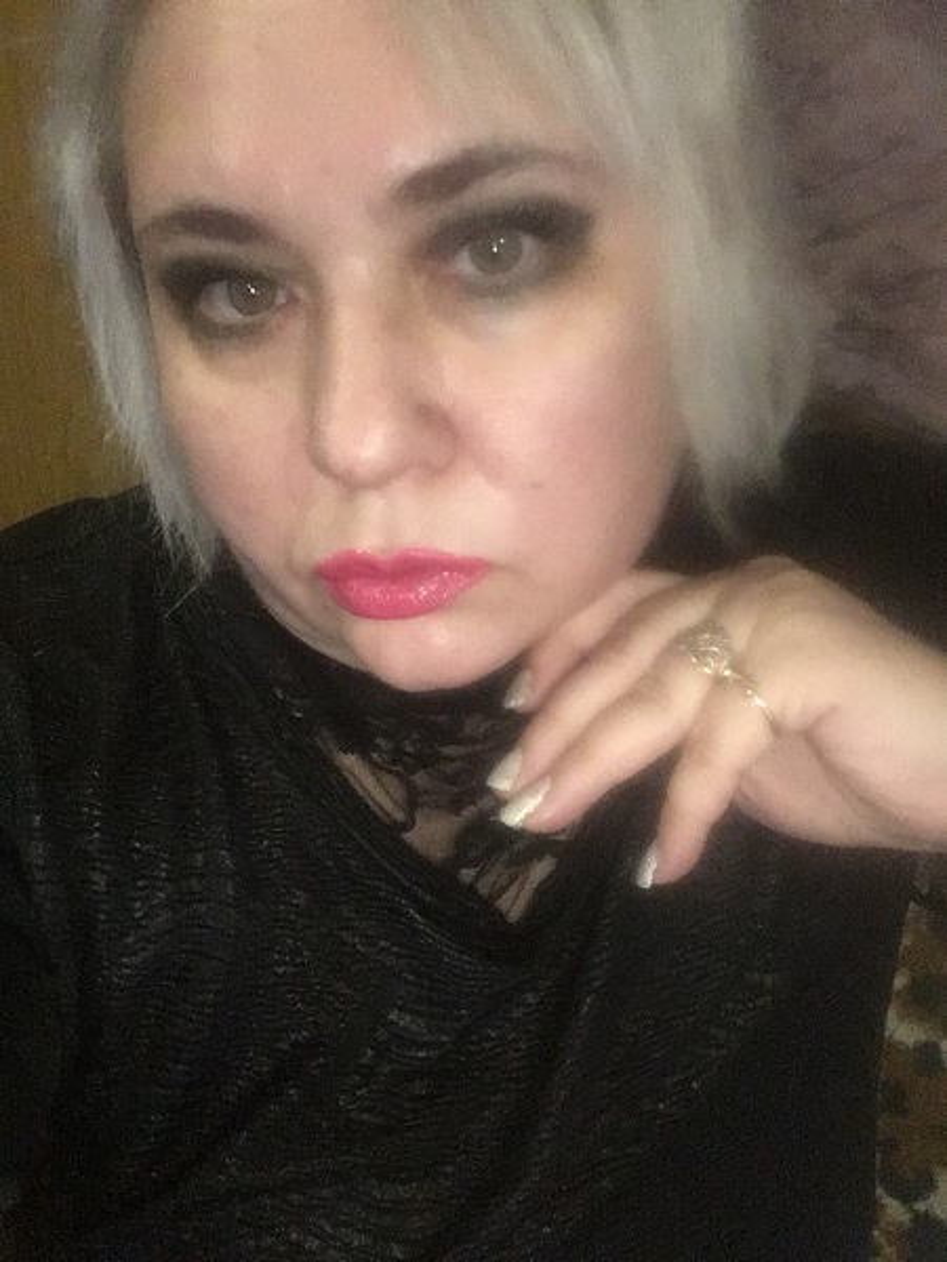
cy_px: 631
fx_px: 1131
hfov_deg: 45.4
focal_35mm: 31
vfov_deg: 58.4
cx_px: 474
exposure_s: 1/20
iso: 640
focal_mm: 2.15
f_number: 2.4
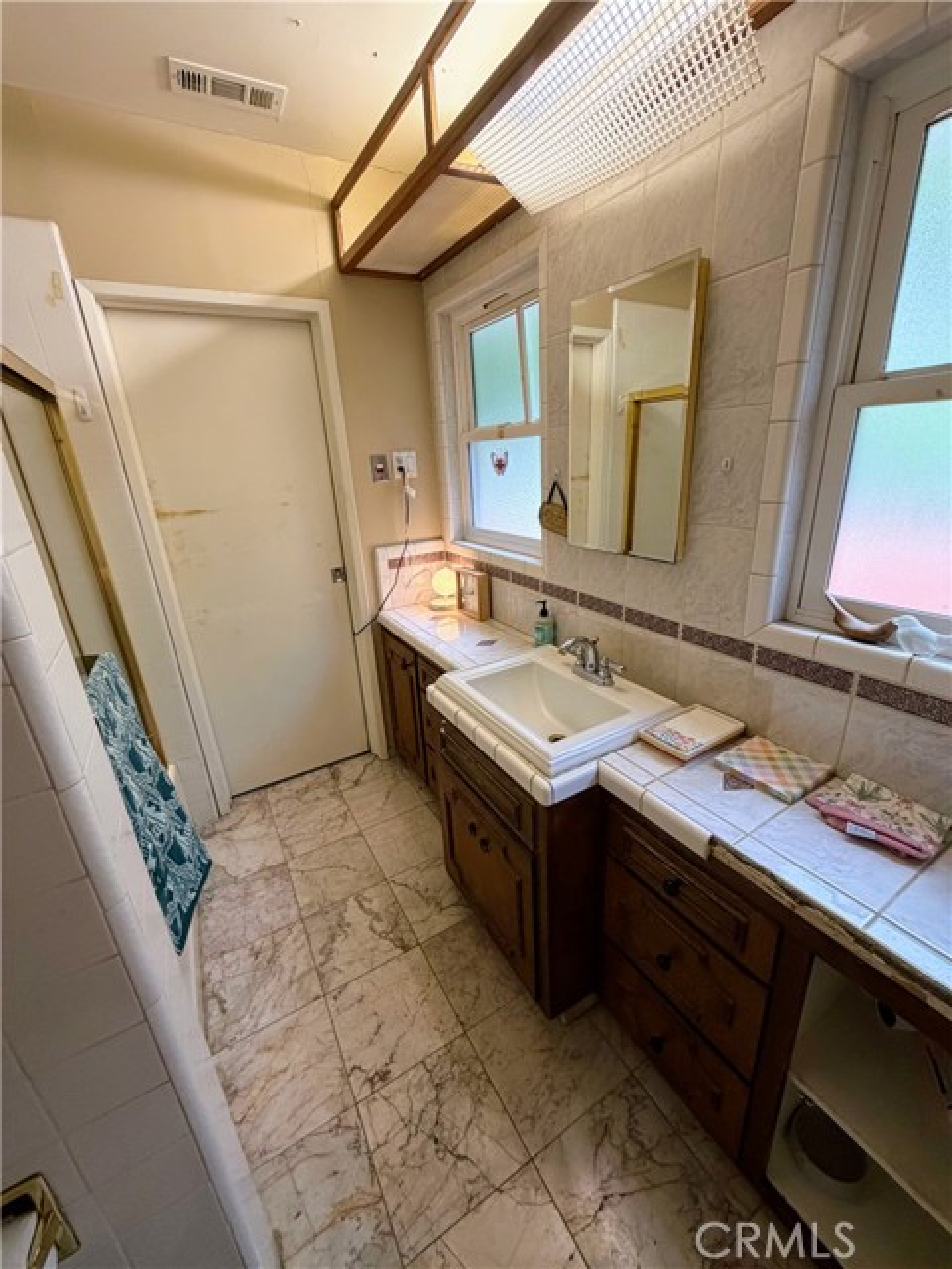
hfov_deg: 85.7
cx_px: 476
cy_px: 634
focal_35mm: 14
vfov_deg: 102.1
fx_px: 513
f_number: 2.2
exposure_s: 1/60
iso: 400
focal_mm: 2.22
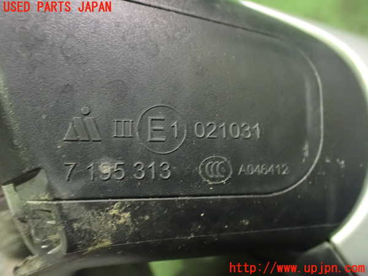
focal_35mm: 30
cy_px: 138
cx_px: 184
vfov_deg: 46.8
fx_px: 319
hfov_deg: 60.0
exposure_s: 1/25
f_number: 2.3
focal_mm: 5.4
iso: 1600
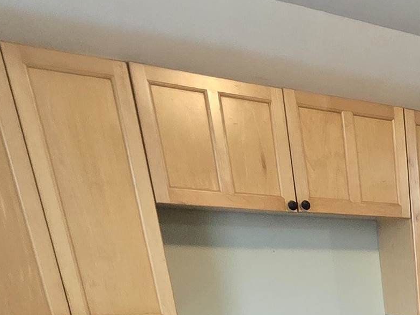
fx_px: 619
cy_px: 578
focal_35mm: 51
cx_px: 594
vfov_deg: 20.0
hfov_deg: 28.1
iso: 500
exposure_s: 1/60
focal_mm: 2.2
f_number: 2.2
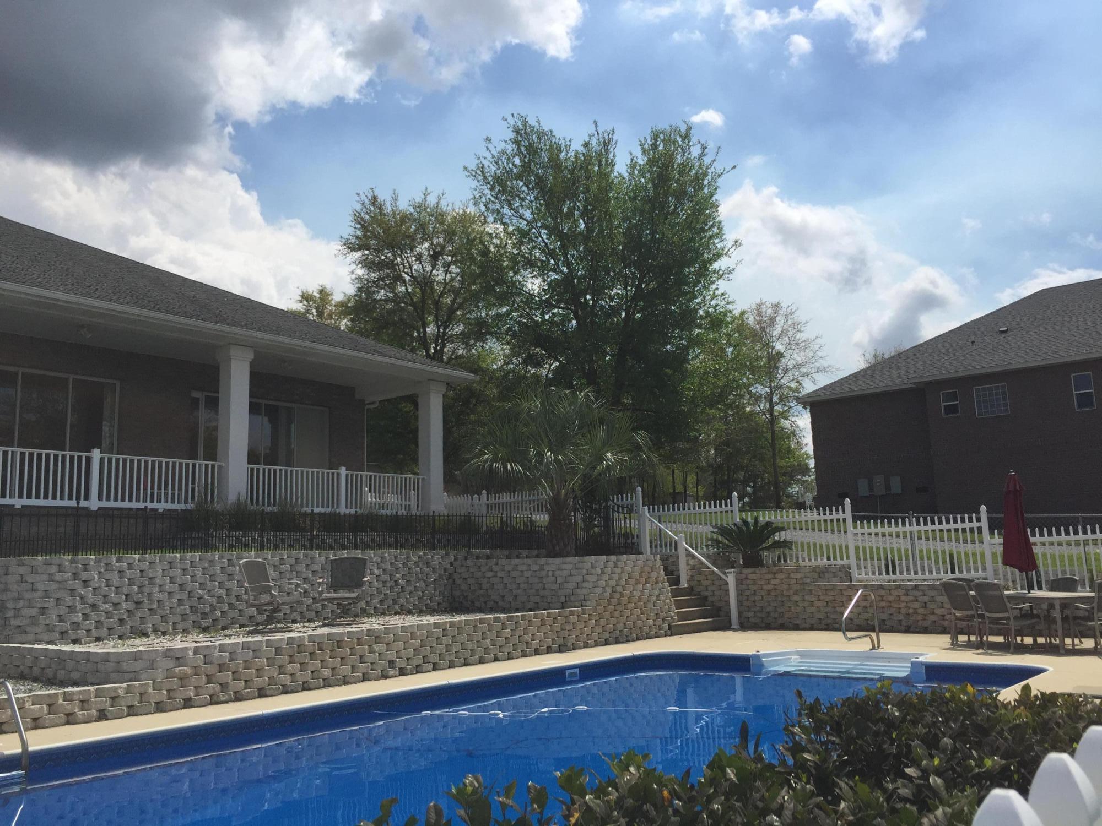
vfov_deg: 48.2
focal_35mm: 29
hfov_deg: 61.7
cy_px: 413
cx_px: 551
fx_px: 923
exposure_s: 1/5650
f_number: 2.2
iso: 32
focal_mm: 4.15
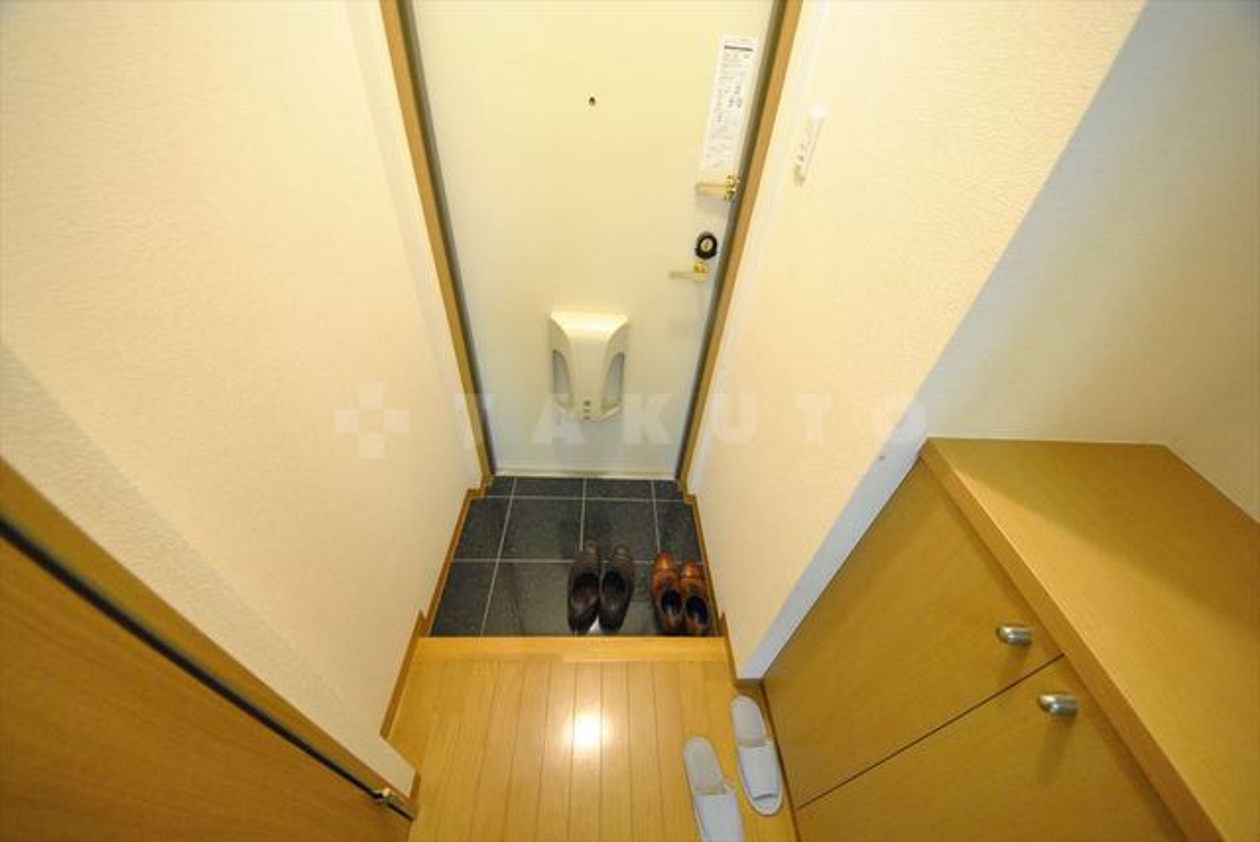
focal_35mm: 12
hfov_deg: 112.6
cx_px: 630
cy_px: 421
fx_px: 420
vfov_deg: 90.1
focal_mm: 8
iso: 1600
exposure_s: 1/30
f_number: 4.5
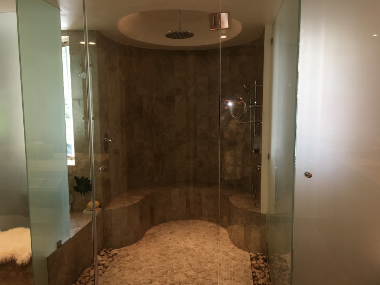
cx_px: 190
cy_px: 142
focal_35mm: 29
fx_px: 318
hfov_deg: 61.7
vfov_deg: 48.2
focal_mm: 4.15
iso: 25
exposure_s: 1/30
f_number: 2.2
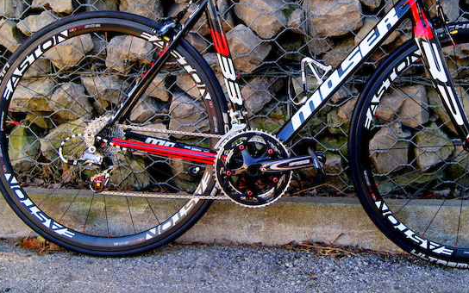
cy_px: 84
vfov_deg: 23.8
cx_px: 292
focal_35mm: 54
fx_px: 690
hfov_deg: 37.3
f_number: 4.5
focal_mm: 24
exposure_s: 1/50
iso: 100
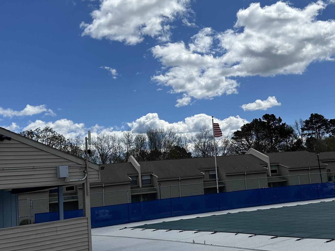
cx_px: 187
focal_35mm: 44
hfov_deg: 42.9
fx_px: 426
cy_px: 119
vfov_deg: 32.9
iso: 80
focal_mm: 6.86
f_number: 1.78
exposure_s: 1/12048
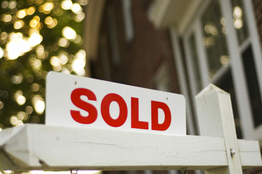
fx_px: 545
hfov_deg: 27.0
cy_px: 87
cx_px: 131
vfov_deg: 18.2
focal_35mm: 75
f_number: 1.8
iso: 400
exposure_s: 1/1250
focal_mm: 50
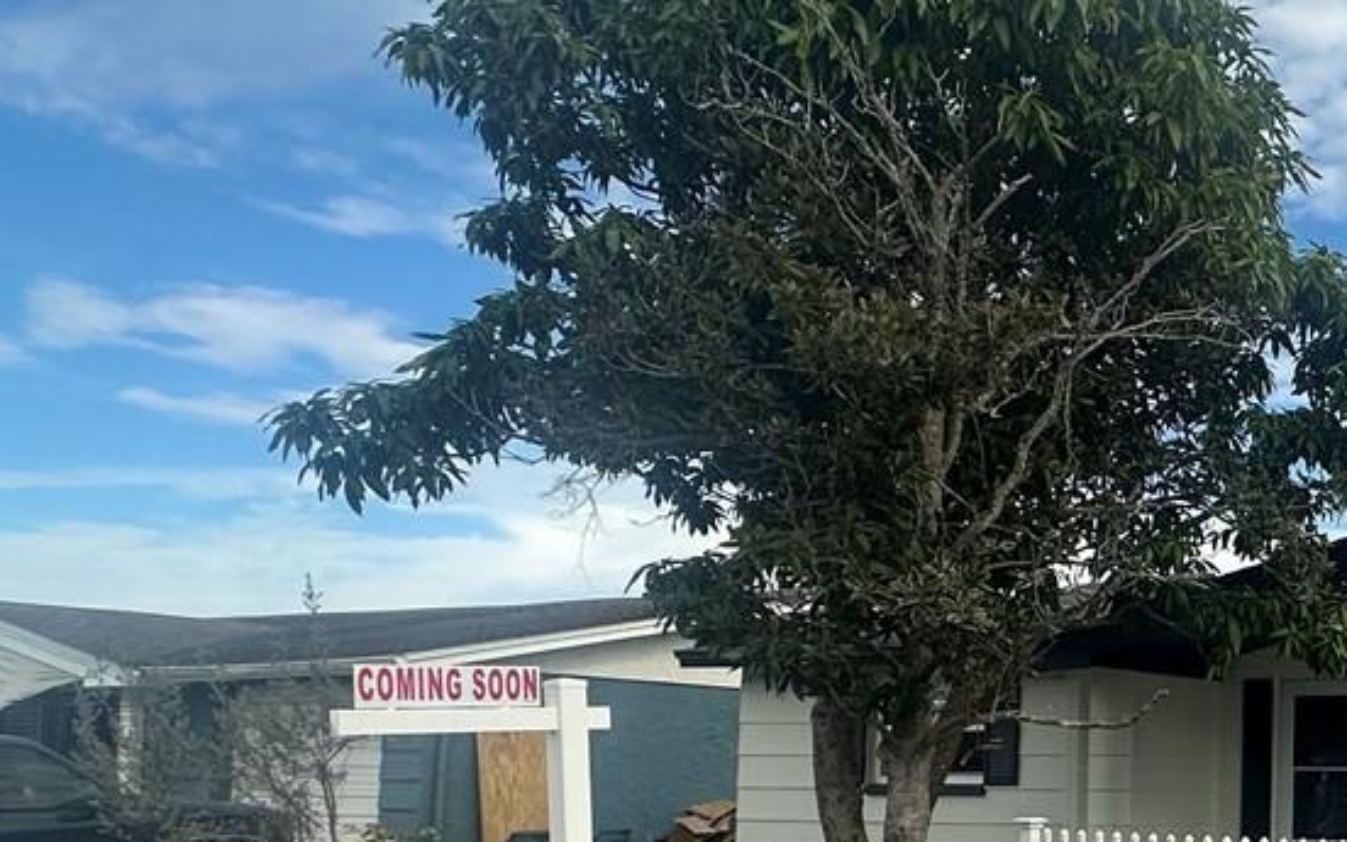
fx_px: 1579
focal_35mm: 43
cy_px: 722
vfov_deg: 28.9
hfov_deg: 34.9
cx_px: 1676
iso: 50
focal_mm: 2.22
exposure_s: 1/1742
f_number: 2.2
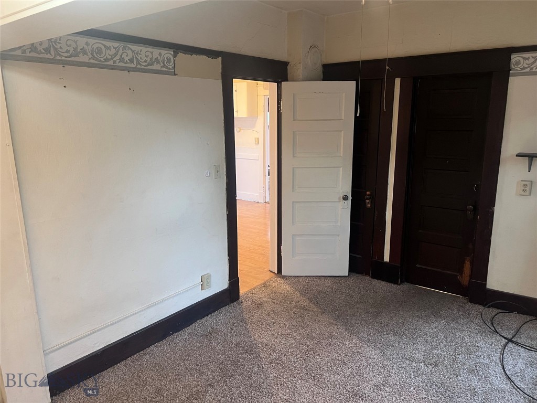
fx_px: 403
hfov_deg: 67.3
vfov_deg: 53.1
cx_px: 268
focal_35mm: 26
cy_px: 202
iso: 320
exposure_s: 1/60
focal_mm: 5.7
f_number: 1.5
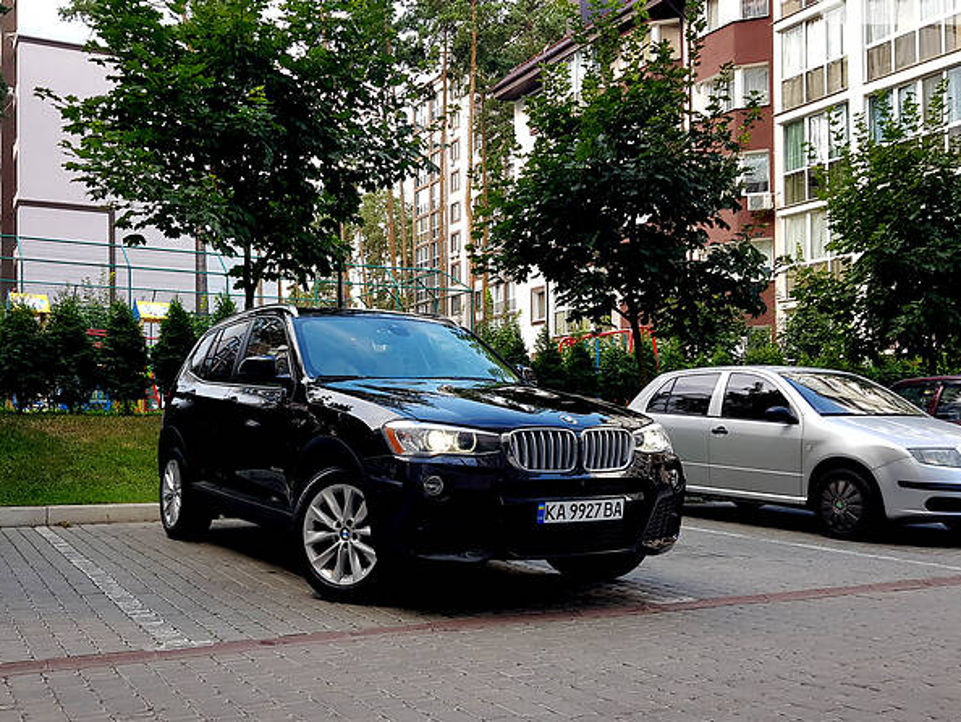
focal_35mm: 35
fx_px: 972
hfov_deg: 52.5
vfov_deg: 40.6
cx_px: 429
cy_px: 421
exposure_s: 1/163
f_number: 1.7
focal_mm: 4.2
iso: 40
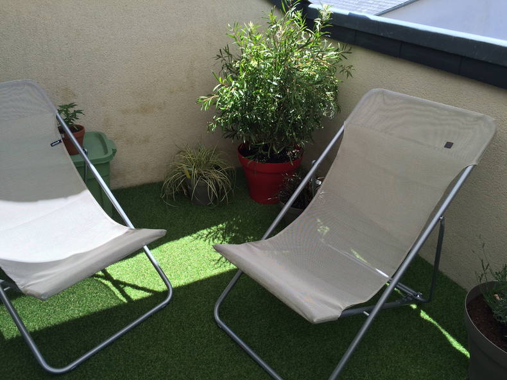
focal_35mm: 29
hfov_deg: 61.7
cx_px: 254
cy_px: 190
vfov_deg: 48.2
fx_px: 425
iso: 32
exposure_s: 1/570
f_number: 2.2
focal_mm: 4.15
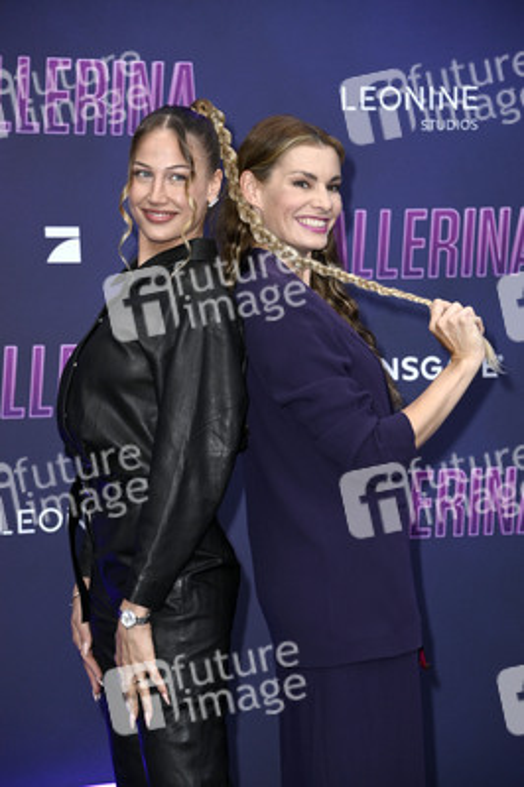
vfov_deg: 18.3
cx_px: 262
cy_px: 394
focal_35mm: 112
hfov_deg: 12.2
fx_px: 2449
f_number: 5.6
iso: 320
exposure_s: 1/250
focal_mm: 112
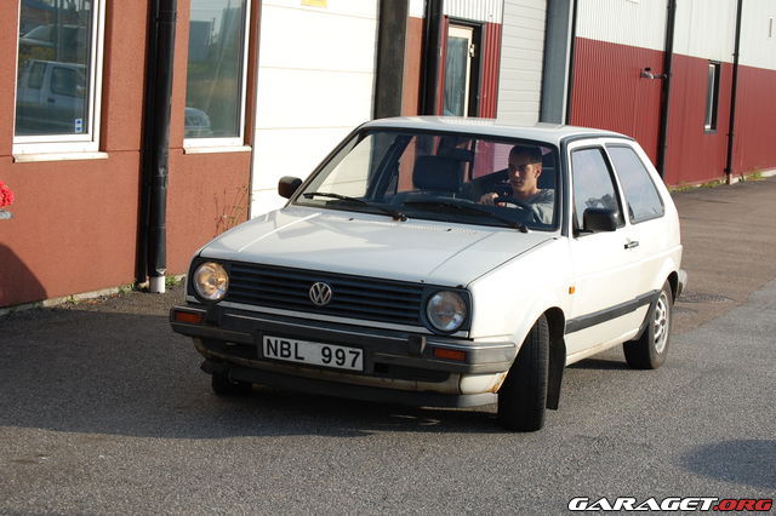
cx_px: 388
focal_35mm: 82
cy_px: 258
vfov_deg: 16.5
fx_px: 1777
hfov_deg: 24.6
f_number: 9
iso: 200
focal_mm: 55
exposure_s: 1/320
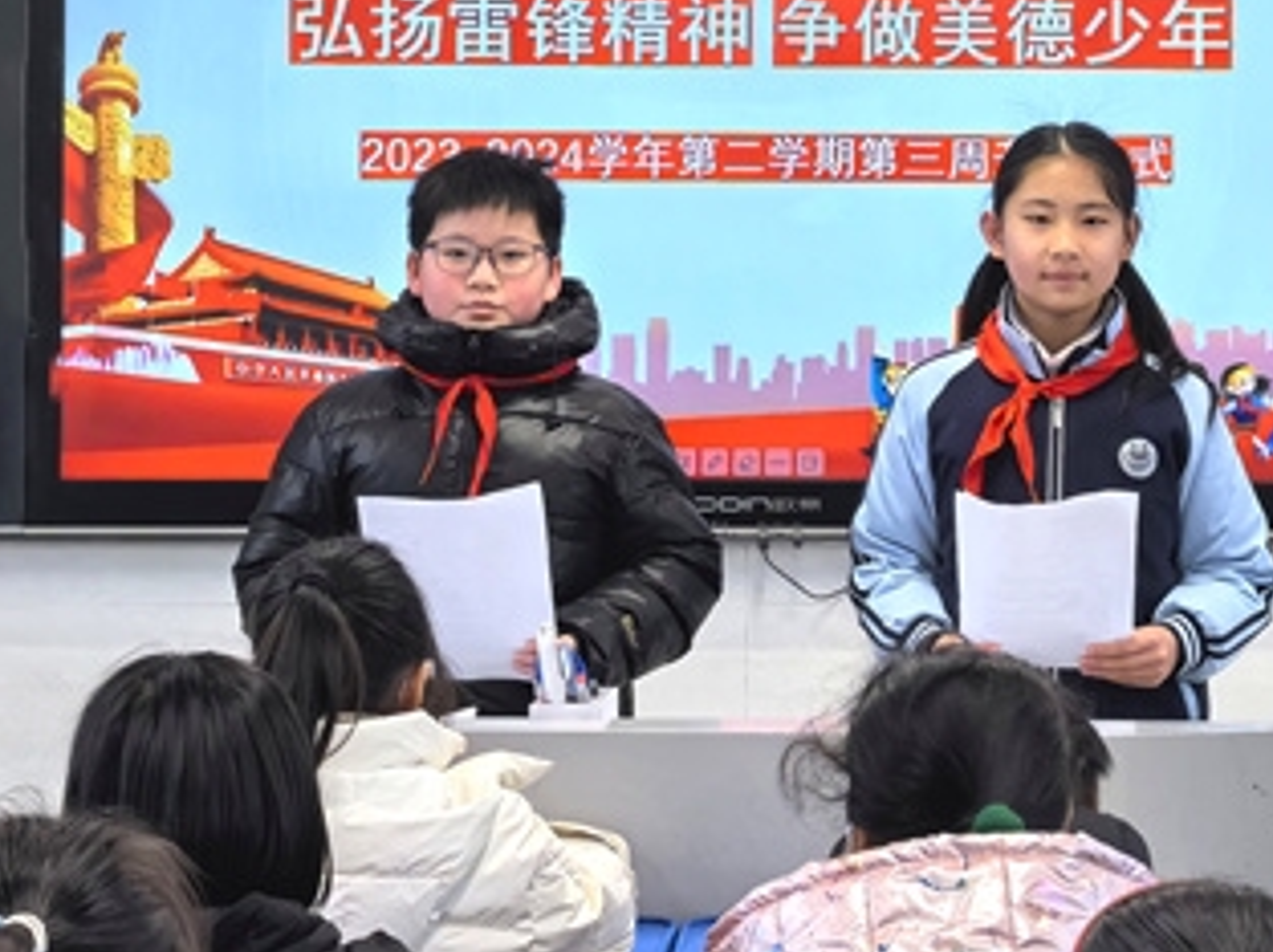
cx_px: 887
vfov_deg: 10.2
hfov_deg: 13.7
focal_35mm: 144
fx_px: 5290
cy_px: 94
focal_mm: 5.75
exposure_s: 1/100
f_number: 2
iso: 100
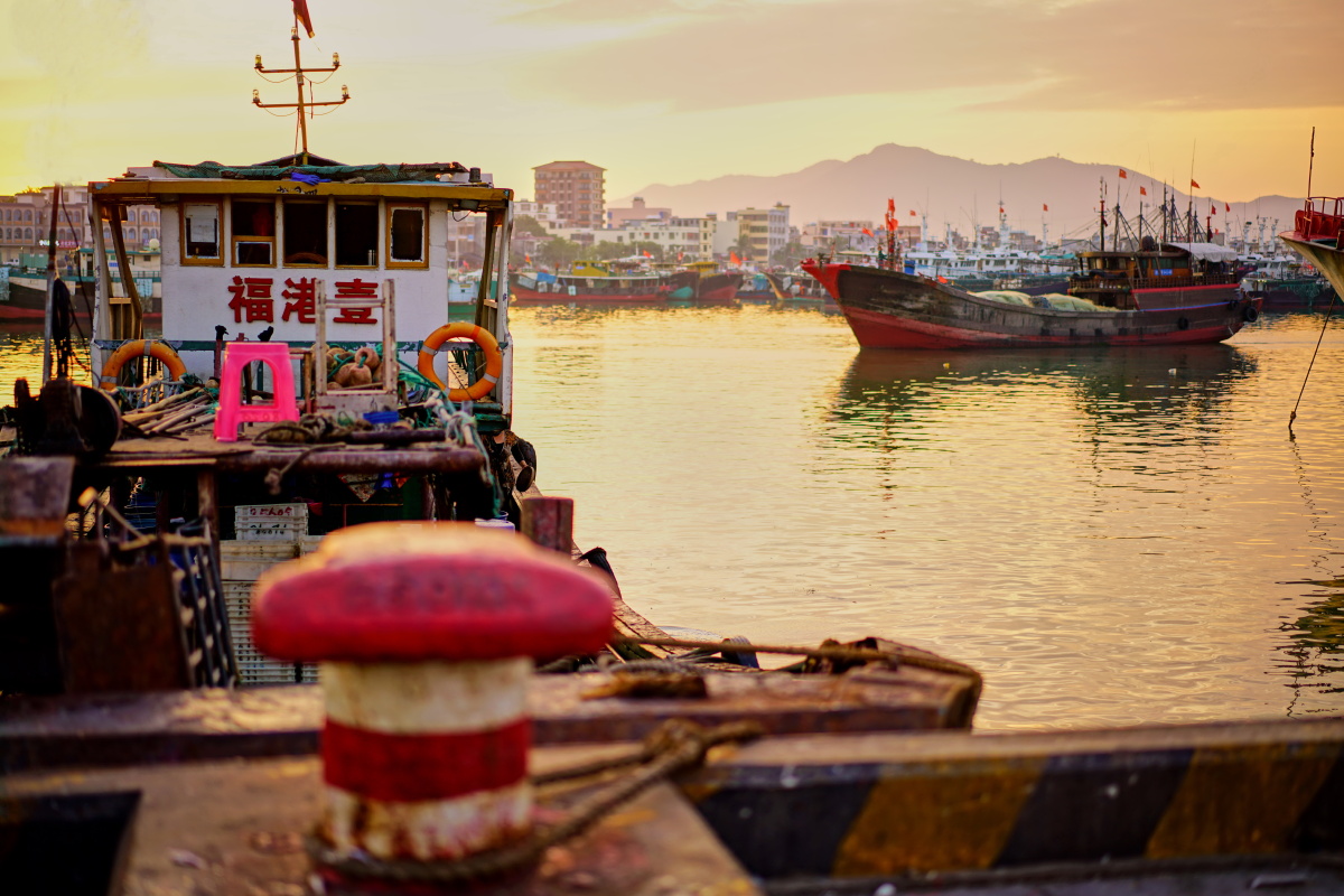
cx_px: 672
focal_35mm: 55
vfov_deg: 24.6
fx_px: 2053
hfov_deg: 36.2
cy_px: 448
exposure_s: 1/125
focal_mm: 55
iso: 100
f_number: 1.8
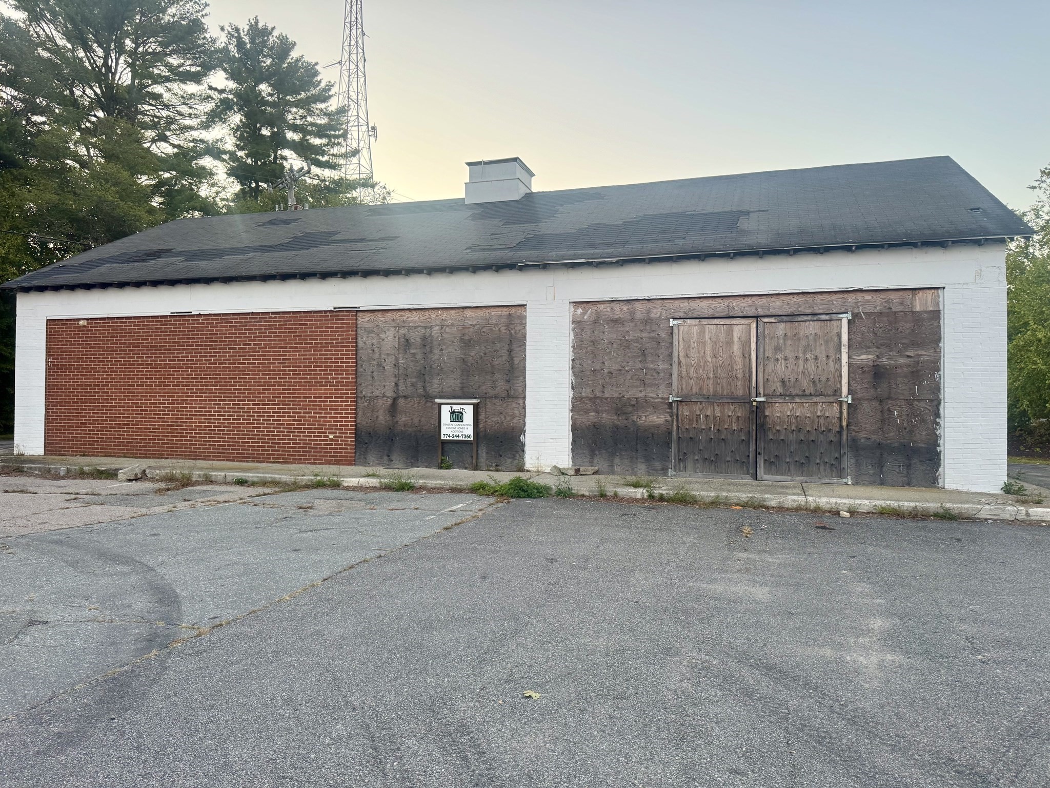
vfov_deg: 56.8
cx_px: 525
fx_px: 728
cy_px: 394
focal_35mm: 24
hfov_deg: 71.6
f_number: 1.78
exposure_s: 1/121
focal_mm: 6.76
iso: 200
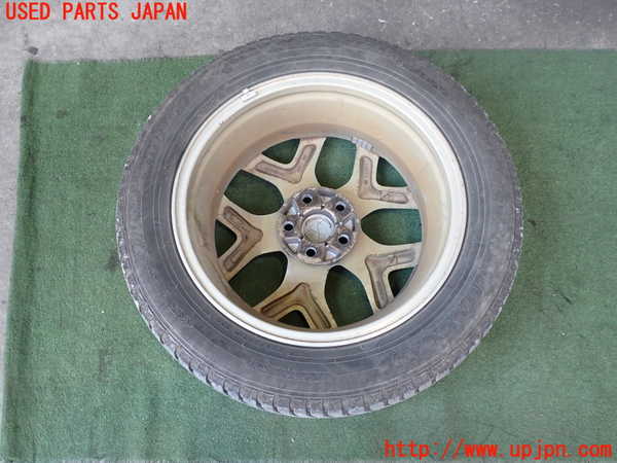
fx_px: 535
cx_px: 308
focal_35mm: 30
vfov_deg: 46.8
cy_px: 232
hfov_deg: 60.0
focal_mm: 5.4
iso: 200
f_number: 2.3
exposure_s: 1/80
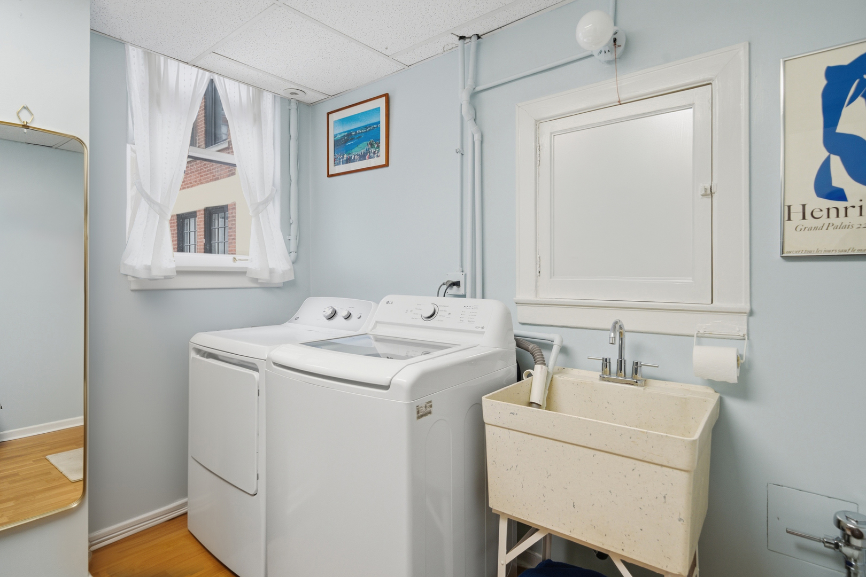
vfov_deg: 67.4
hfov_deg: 90.0
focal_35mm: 18
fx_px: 433
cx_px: 433
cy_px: 288
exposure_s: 1/500
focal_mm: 18
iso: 640
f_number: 7.1
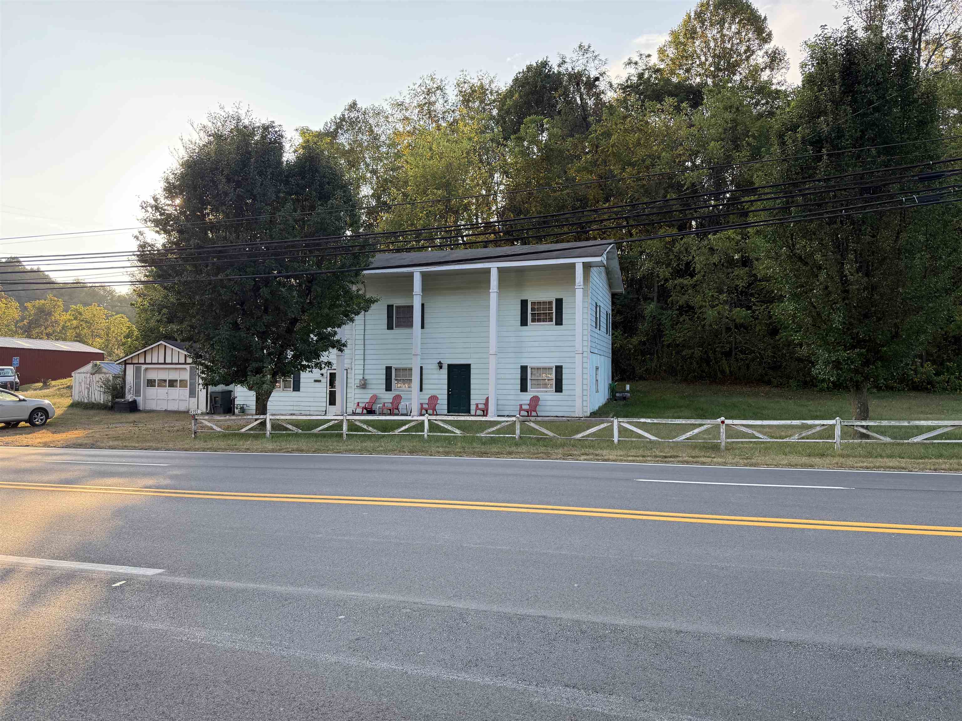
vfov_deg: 56.8
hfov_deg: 71.6
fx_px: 667
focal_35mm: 24
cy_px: 360
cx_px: 481
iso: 100
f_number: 1.78
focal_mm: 6.76
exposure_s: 1/715
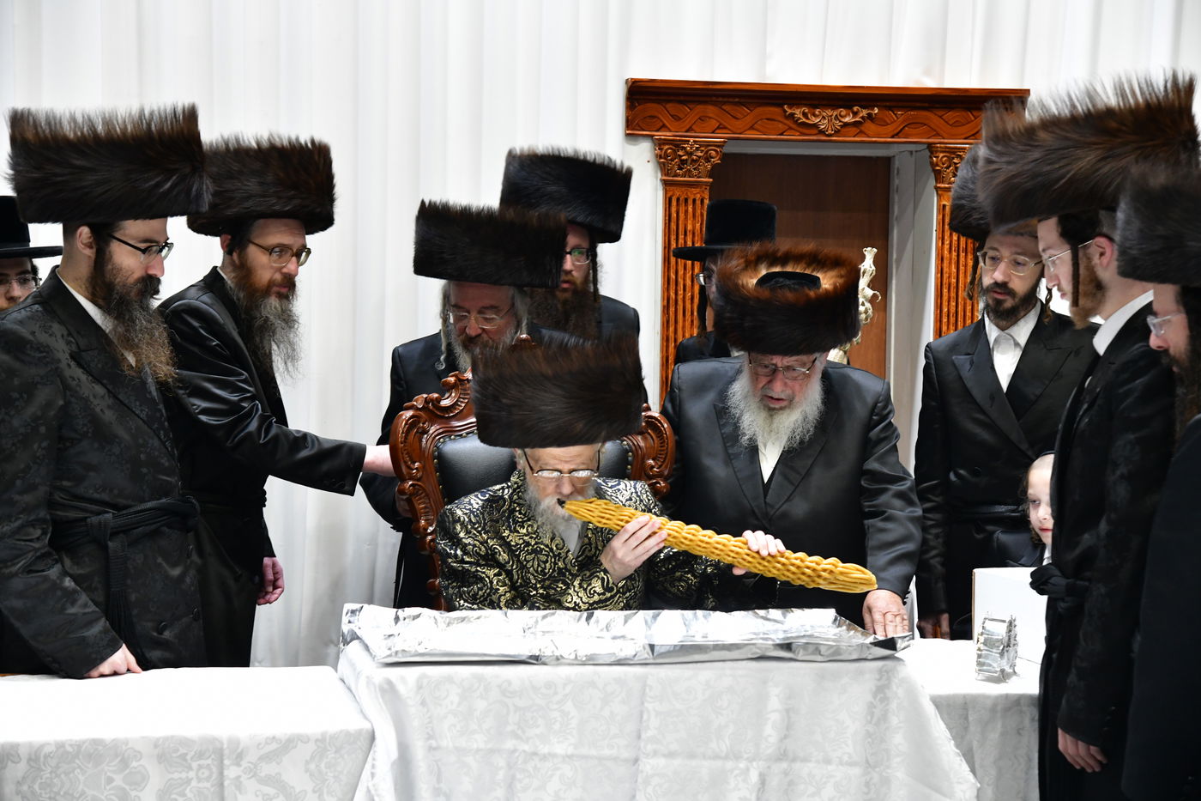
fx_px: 2335
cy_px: 400
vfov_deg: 19.5
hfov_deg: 28.8
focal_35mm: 70
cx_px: 600
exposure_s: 1/100
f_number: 5.6
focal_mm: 70
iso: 2500
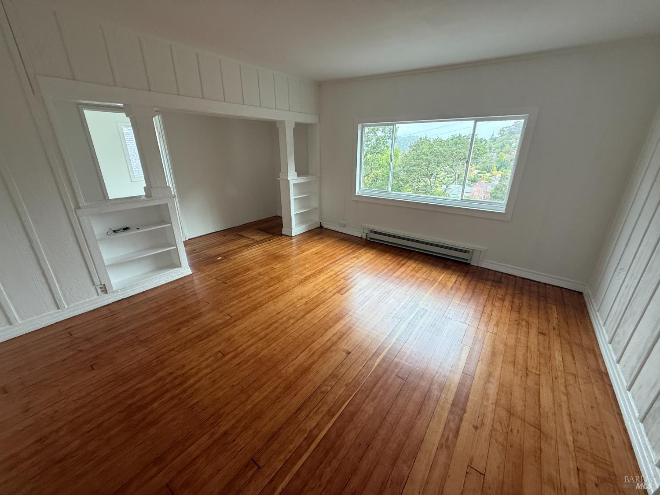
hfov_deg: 102.1
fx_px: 267
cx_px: 330
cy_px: 248
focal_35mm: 14
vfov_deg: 85.7
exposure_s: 1/99
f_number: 2.2
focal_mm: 2.22
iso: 200
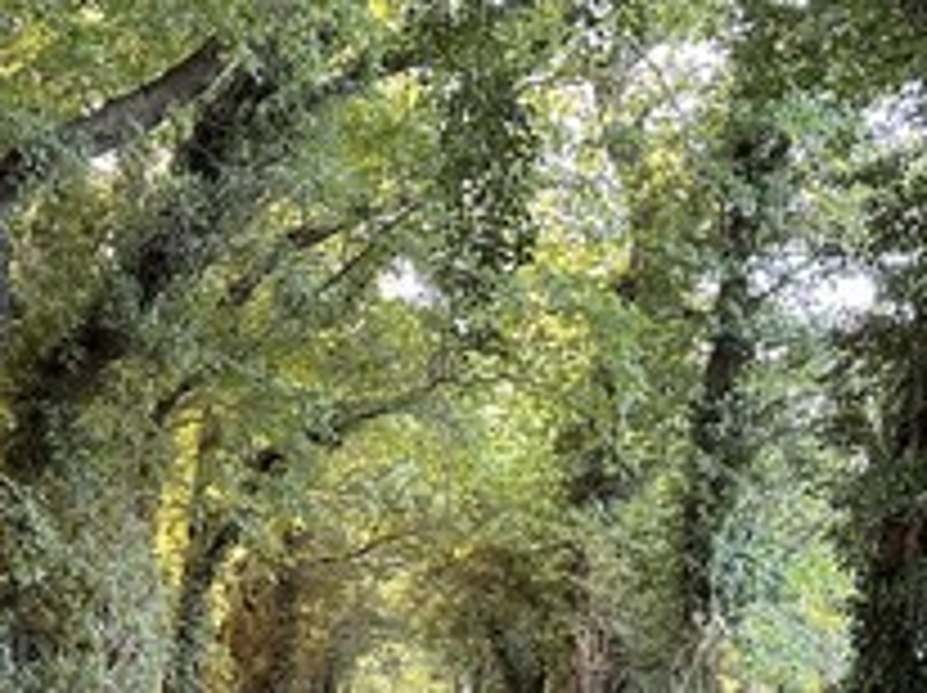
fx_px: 1872
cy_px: 724
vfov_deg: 20.2
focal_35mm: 70
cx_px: 279
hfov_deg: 27.6
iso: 500
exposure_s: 1/60
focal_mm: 6.86
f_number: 1.78
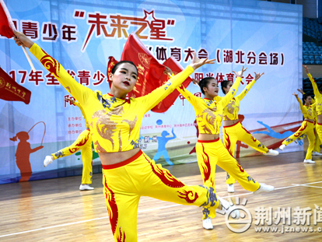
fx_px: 447
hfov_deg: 39.6
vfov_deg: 30.3
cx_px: 178
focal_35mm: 48
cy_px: 121
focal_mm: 44
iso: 560
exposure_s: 1/200
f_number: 4.2
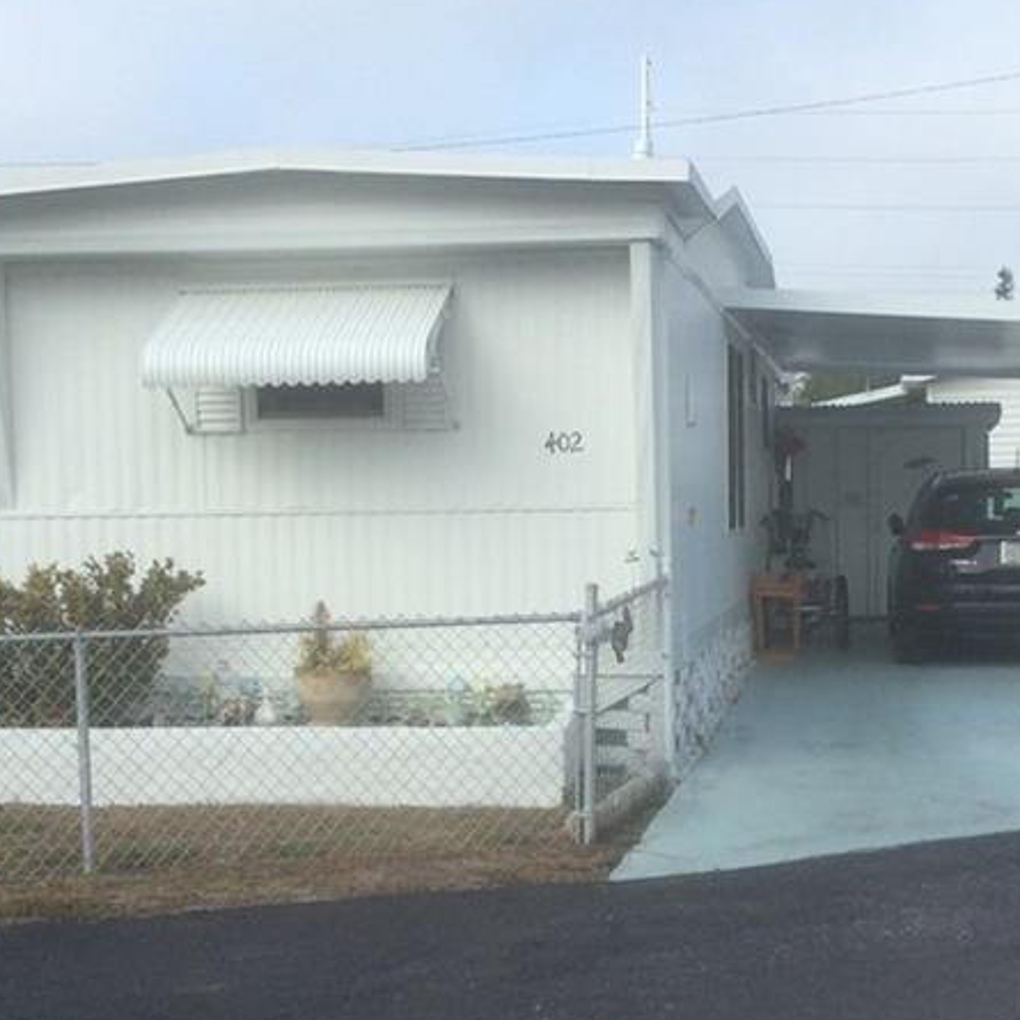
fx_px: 2167
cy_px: 717
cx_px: 591
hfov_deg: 26.5
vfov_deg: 26.3
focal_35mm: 65
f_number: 2.4
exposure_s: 1/867
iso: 32
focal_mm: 3.3
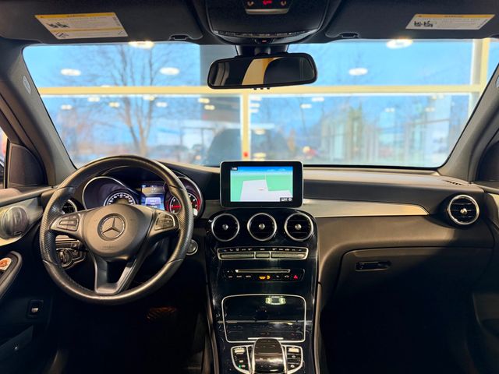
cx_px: 250
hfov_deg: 71.6
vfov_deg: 56.8
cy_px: 187
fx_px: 346
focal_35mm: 24
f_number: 1.78
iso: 800
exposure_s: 1/42
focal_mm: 6.76
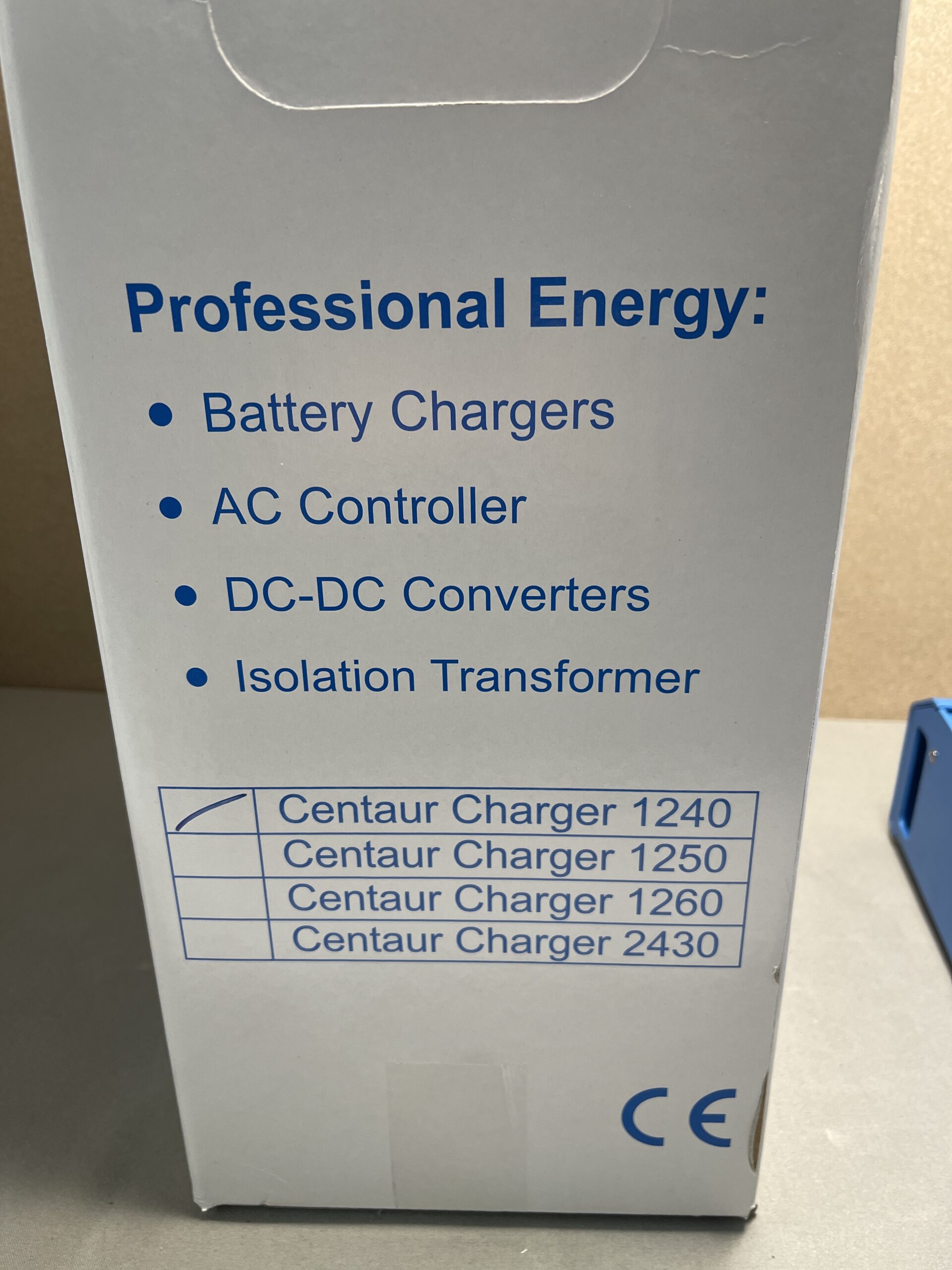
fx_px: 953
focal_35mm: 26
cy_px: 635
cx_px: 476
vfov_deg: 67.3
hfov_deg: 53.1
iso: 100
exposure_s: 1/100
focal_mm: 5.1
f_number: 1.6
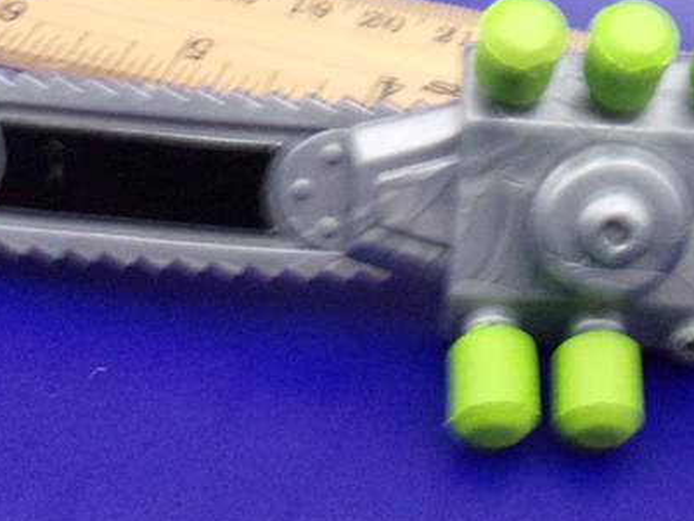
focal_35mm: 69
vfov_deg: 20.6
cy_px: -12
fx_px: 1384
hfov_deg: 27.4
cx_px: 588
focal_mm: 4.9
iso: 451
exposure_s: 1/17
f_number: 3
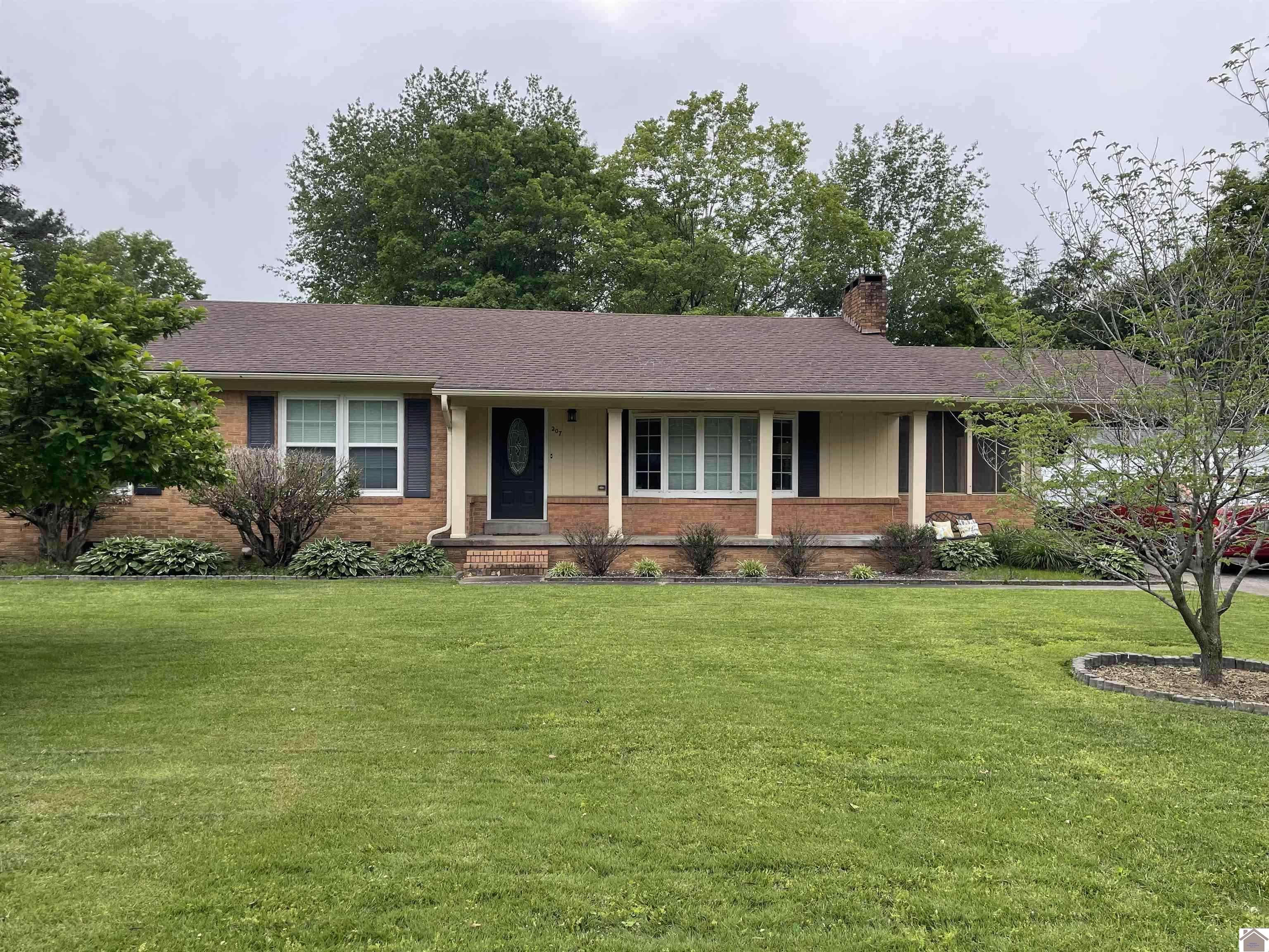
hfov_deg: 67.3
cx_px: 634
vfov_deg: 53.1
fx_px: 953
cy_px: 476
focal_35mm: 26
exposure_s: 1/790
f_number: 1.6
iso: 32
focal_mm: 4.2
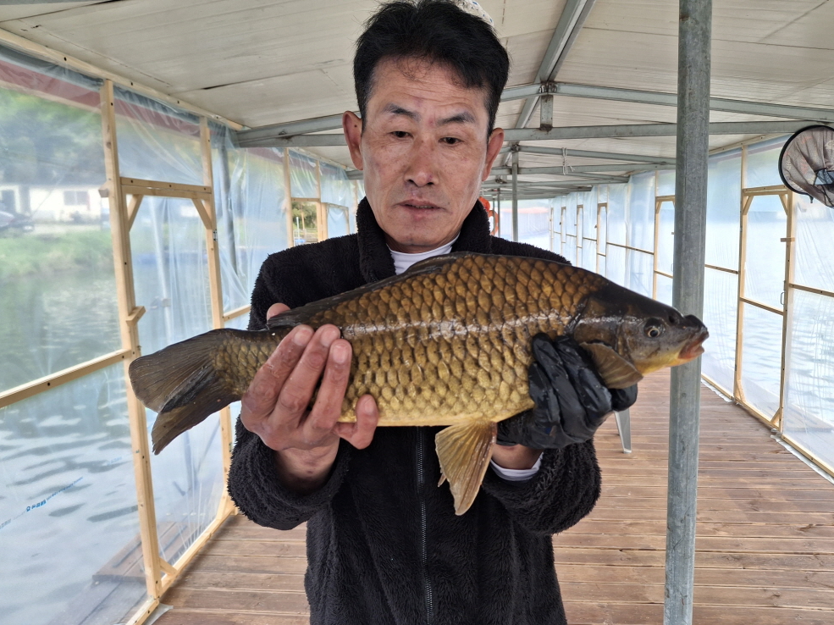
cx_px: 411
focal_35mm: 26
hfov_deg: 67.3
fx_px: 626
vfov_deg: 53.0
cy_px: 318
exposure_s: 1/132
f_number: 1.8
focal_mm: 4.69
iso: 32
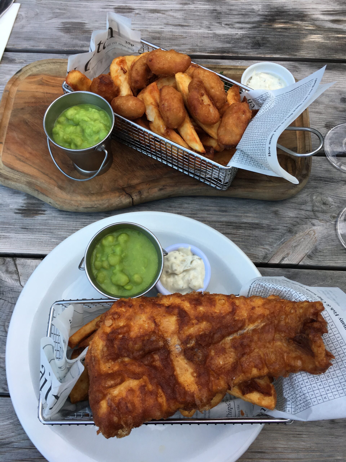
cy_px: 231
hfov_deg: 48.2
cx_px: 173
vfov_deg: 61.7
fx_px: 386
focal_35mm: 29
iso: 40
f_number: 2.2
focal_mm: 4.15
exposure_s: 1/100
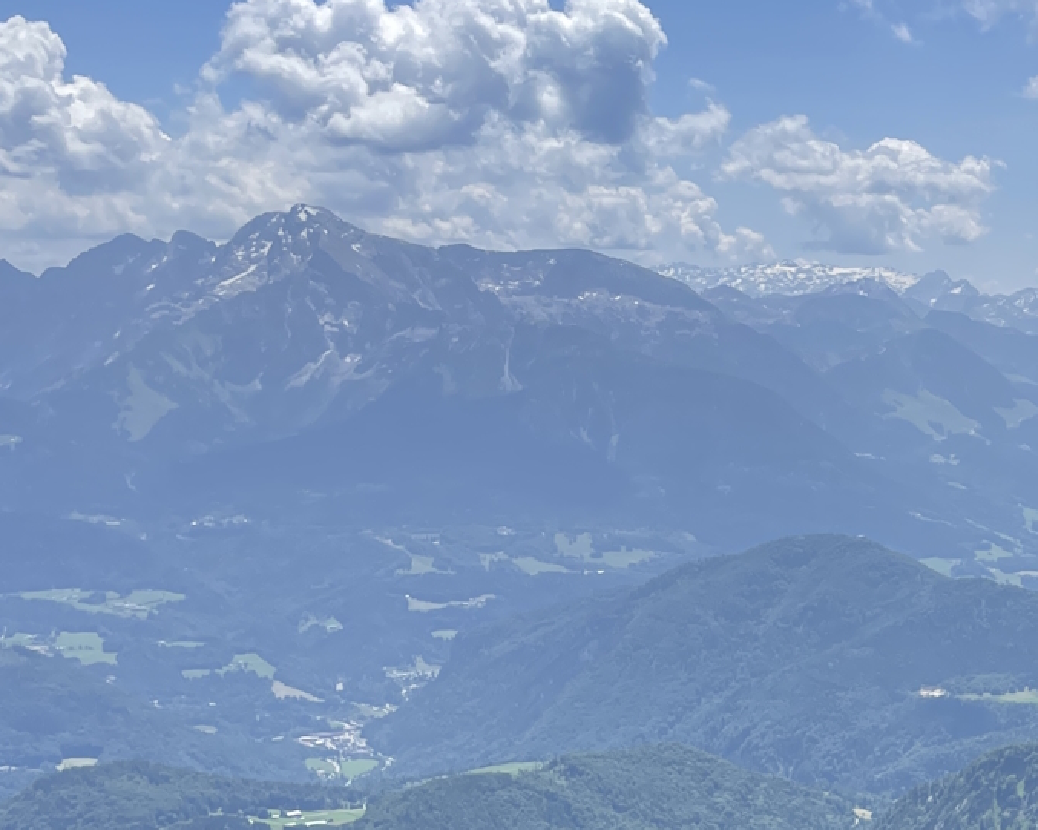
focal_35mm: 72
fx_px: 2211
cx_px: 1369
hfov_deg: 23.2
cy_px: 735
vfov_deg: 20.8
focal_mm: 4.2
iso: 32
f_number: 1.6
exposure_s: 1/4132
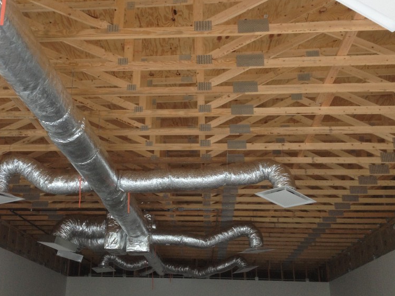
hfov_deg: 39.5
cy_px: 114
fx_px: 548
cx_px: 156
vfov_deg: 30.2
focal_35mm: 48
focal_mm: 4.28
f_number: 2.4
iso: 80
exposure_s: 1/60
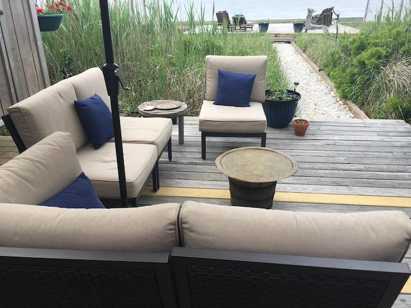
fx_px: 344
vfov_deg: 48.2
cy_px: 154
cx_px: 206
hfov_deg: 61.7
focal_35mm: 29
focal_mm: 4.15
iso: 25
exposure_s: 1/674
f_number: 2.2
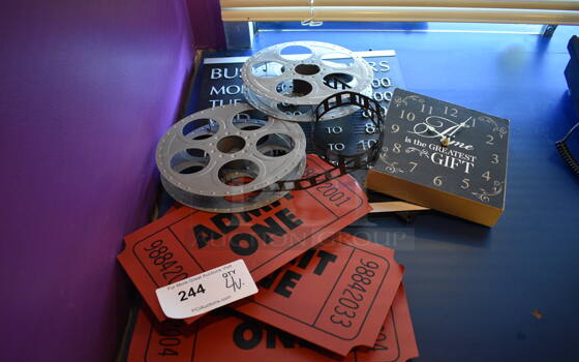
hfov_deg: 62.9
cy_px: 195
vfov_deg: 41.8
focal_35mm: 30
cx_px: 300
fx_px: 473
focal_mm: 18
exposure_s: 1/125
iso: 2200
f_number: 3.5
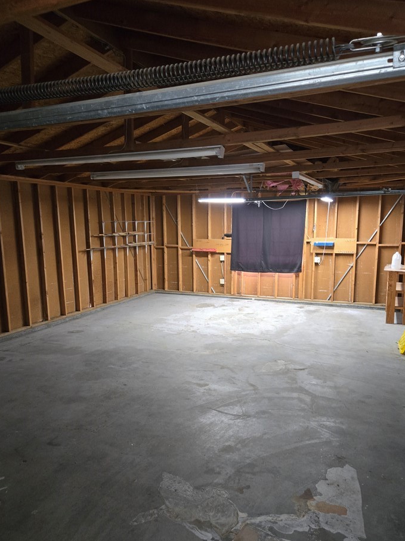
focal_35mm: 26
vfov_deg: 67.3
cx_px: 205
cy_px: 285
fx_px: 406
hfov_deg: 53.0
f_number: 1.8
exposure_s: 1/60
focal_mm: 5.4
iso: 640
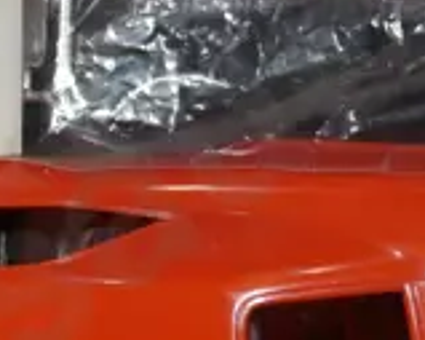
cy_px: 122
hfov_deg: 6.7
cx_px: 254
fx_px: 3645
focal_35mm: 290
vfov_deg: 5.3
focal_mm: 23
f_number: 5.1
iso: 250
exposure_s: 1/60
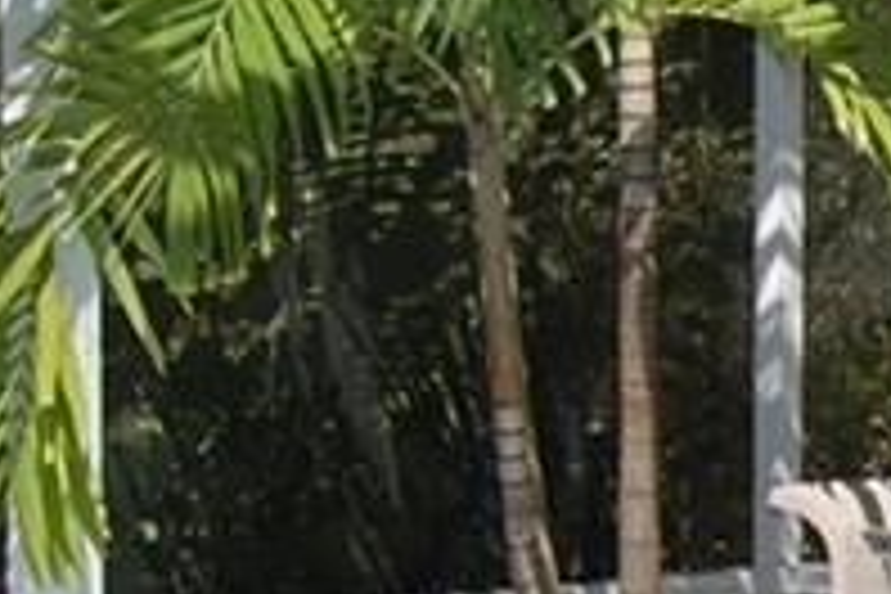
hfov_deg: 8.9
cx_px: 1818
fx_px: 5370
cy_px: 837
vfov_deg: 6.3
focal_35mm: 217
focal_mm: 28
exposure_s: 1/500
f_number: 5.6
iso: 280
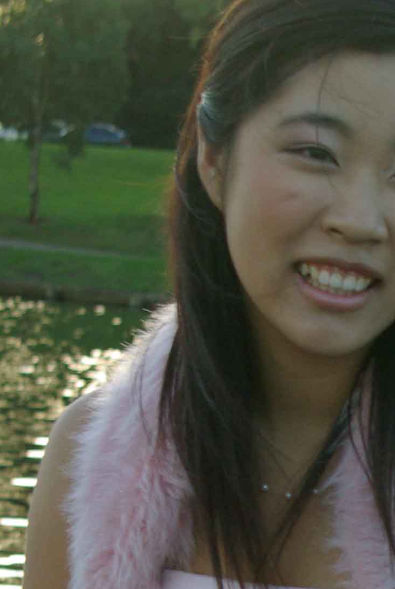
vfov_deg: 11.5
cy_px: 692
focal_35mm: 176
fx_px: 2884
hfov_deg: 7.7
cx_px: 614
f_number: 4.5
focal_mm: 33
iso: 400
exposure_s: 1/250
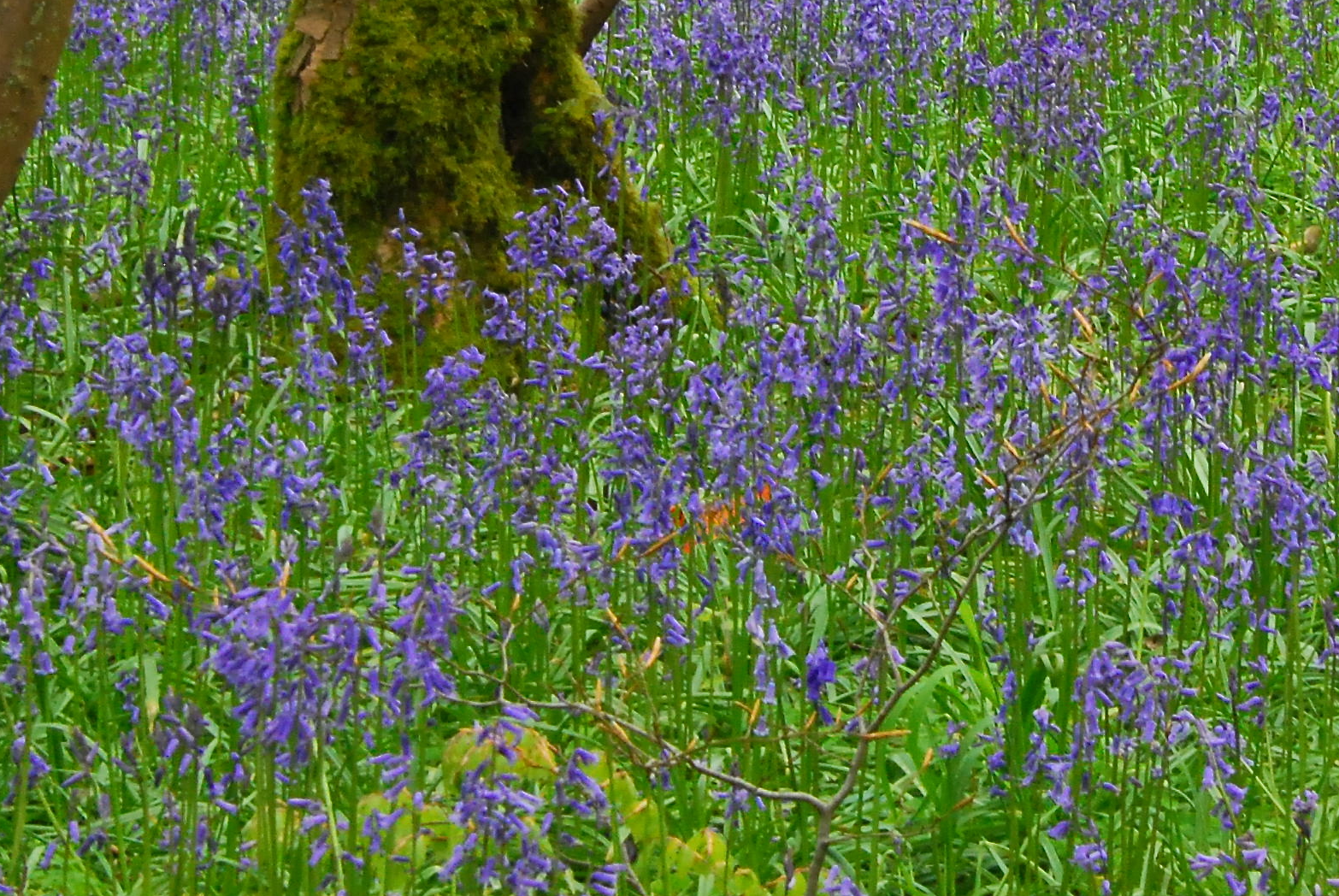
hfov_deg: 7.7
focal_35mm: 267
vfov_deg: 5.1
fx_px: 9942
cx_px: 1337
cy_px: -106
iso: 800
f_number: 16
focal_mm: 72
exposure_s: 1/25
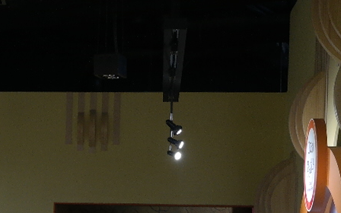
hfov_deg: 17.4
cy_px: 321
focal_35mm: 118
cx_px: 20
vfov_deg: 10.7
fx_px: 1097
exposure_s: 1/40
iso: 400
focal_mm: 20
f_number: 3.5
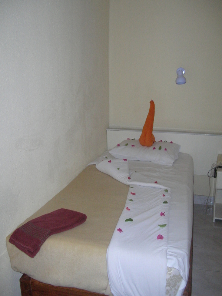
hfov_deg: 39.6
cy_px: 148
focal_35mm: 36
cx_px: 111
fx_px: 308
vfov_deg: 51.4
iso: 200
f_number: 2.7
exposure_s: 1/60.1
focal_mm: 6
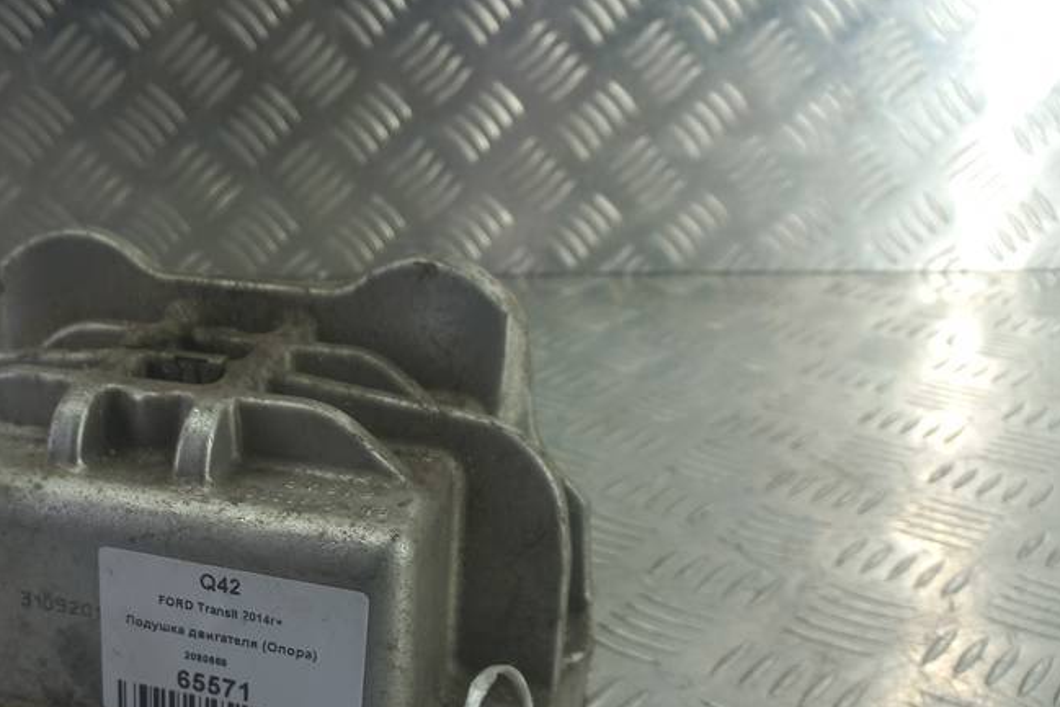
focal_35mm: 41
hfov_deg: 45.6
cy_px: 540
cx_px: 256
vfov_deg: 32.0
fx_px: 1207
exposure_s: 1/50
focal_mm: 4.6
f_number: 1.8
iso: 50
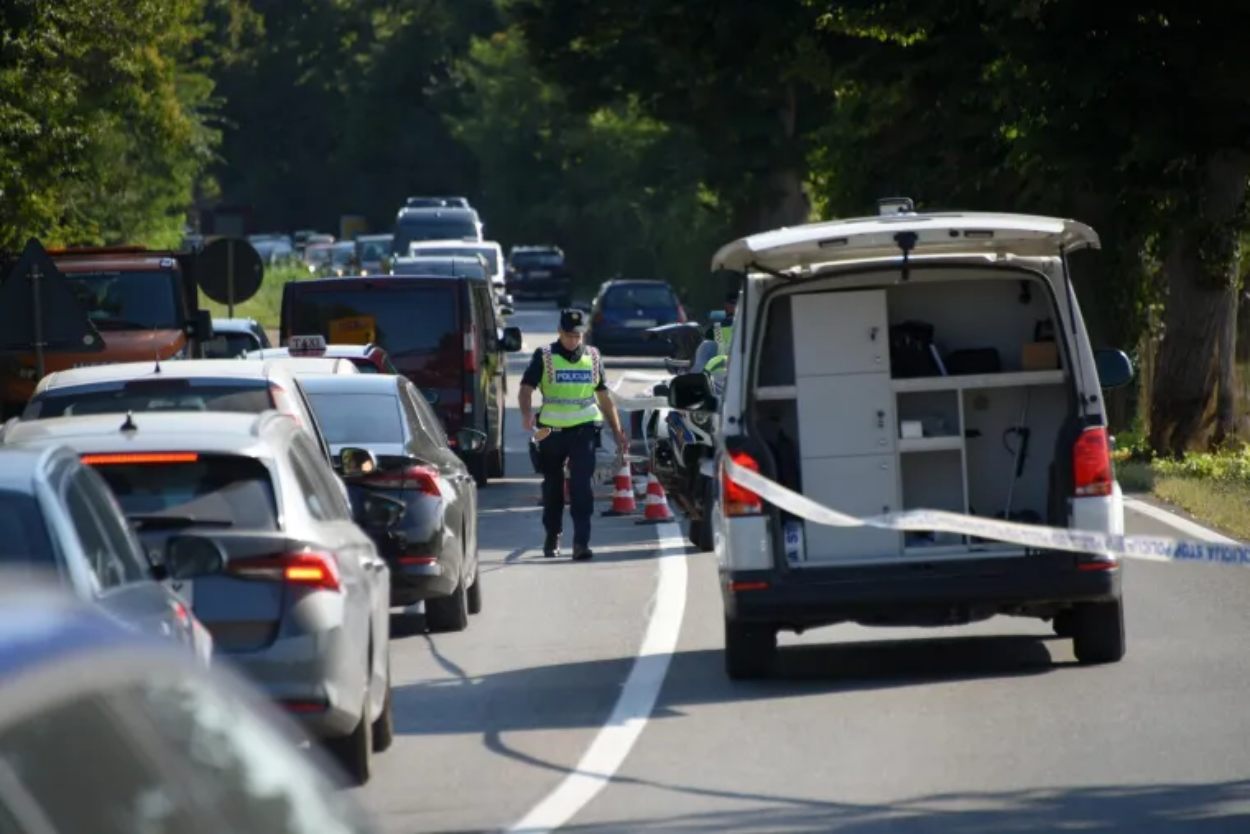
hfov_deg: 6.9
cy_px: 417
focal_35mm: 300
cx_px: 625
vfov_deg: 4.6
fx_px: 10418
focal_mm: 300
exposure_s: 1/1250
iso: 500
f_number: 5.6
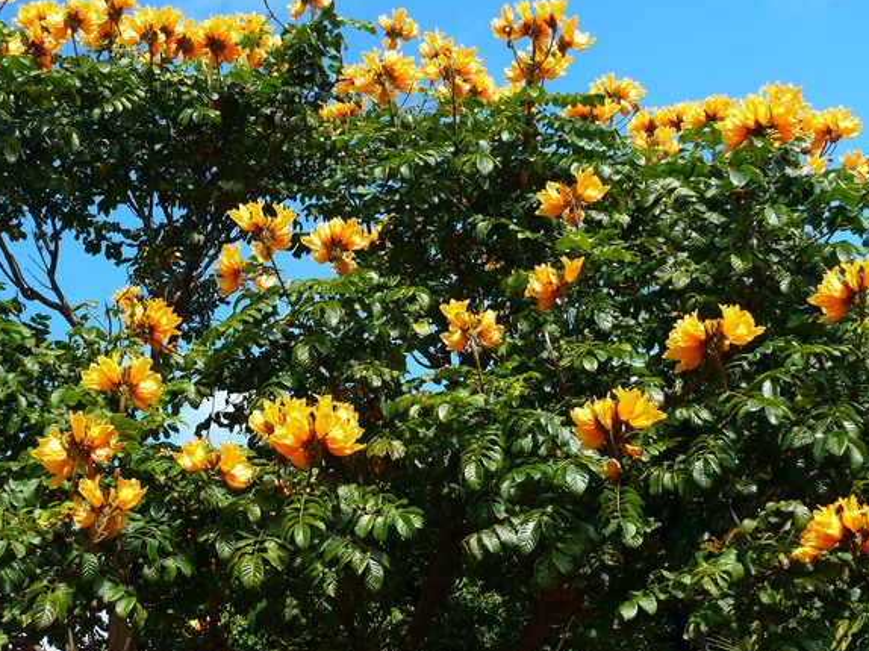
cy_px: 348
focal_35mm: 51
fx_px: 1280
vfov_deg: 28.5
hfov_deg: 37.4
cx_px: 353
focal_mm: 8.3
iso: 100
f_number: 4
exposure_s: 1/160
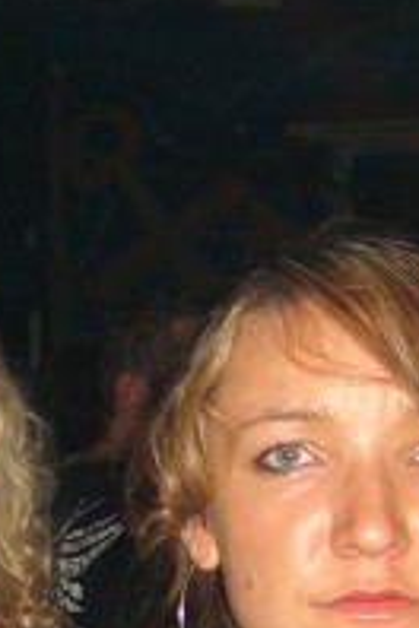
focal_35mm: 120
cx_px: 143
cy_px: 593
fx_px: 2095
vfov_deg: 16.8
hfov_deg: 11.4
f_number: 2.8
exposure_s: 1/60
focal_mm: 7.9
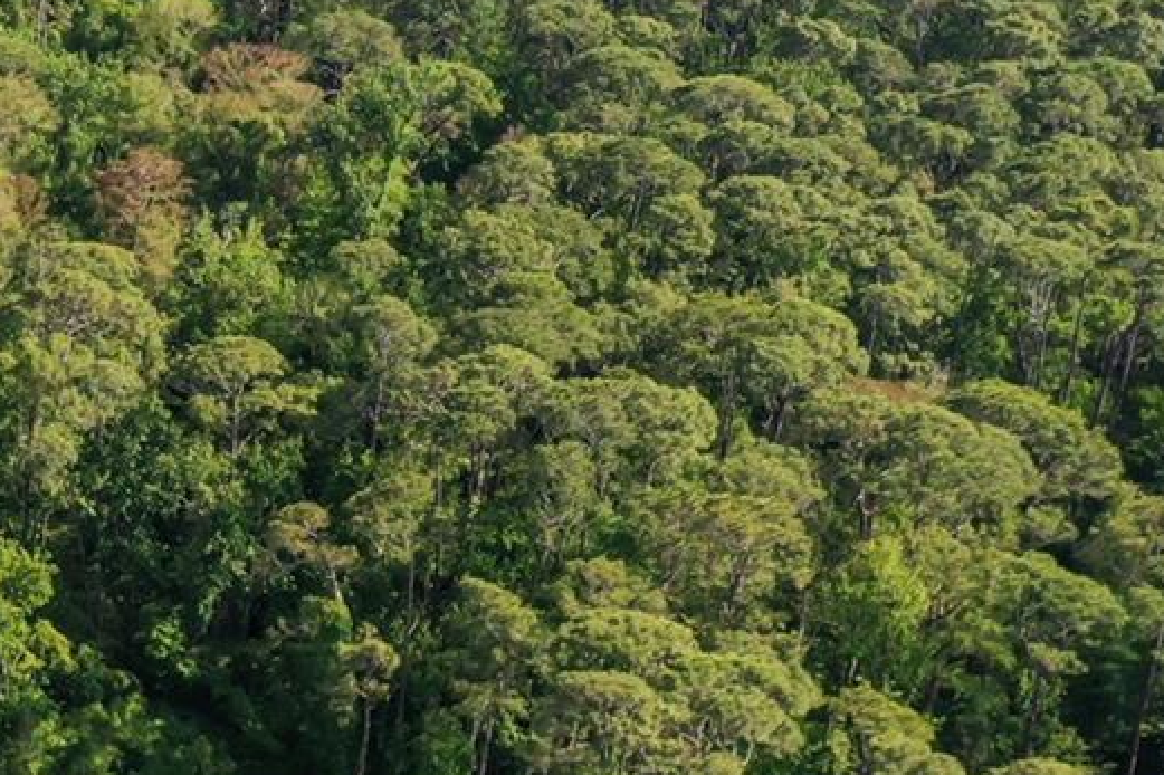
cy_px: 241
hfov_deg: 21.7
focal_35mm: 86
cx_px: -290
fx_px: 2780
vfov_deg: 15.8
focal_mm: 10.26
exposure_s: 1/160
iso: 100
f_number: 4
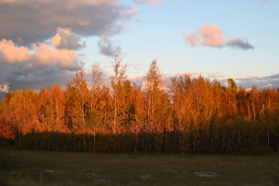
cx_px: 140
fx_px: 387
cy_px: 93
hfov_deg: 39.6
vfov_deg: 27.0
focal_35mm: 50
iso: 180
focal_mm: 50
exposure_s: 1/100
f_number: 1.4
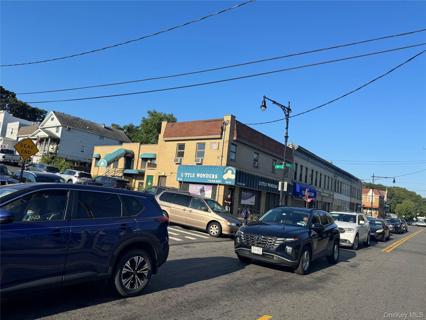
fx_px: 295
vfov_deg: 56.8
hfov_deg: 71.6
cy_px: 160
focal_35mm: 24
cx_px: 213
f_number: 1.78
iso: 80
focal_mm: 6.86
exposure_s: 1/4310
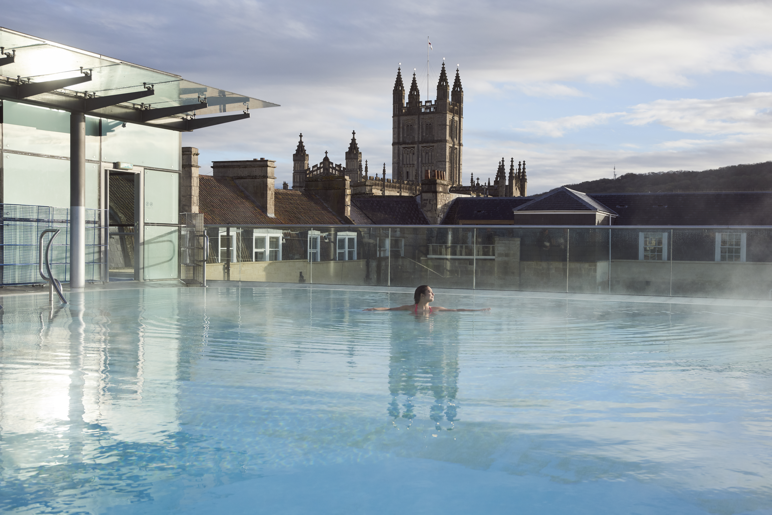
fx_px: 901
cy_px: 258
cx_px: 386
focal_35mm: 42
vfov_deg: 31.9
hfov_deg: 46.4
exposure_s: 1/1250
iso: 400
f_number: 5.6
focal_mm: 42
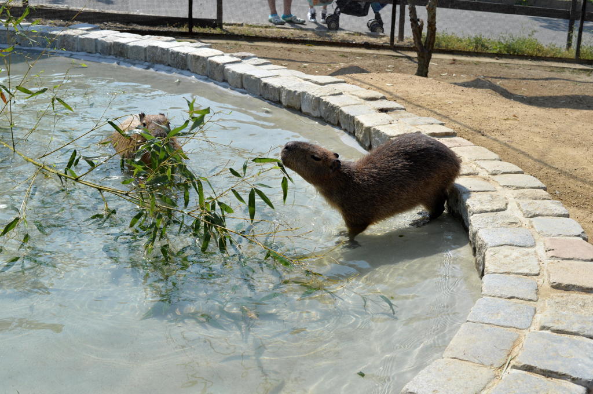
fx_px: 823
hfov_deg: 39.6
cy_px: 197
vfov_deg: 26.9
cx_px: 296
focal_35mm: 50
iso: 200
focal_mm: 50
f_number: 10
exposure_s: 1/400
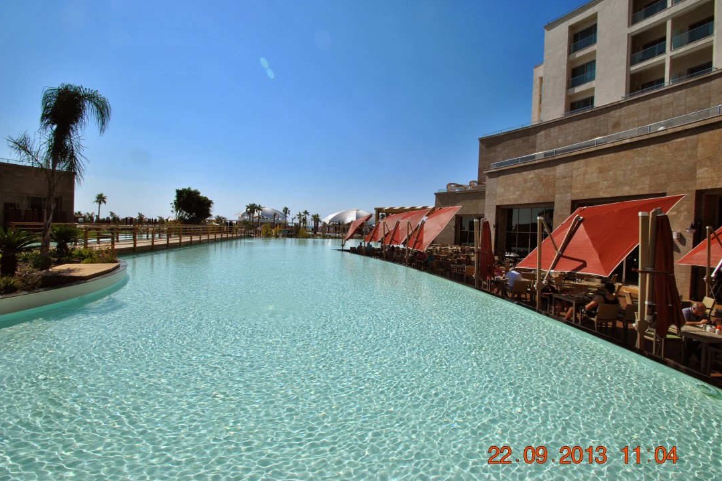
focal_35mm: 16
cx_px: 367
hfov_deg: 96.7
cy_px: 236
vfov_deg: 73.7
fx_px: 321
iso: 100
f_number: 10
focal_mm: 10
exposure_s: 1/400
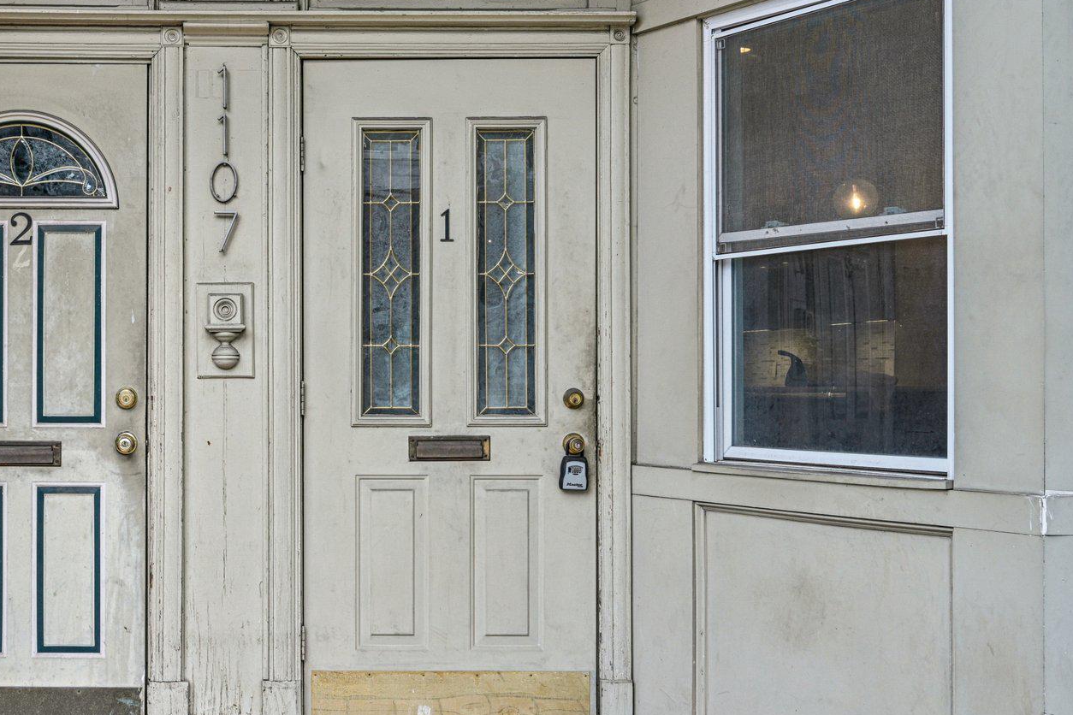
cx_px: 240
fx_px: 1460
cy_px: 331
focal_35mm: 49
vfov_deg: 27.5
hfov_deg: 39.0
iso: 400
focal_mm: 30
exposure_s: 1/125
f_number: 8
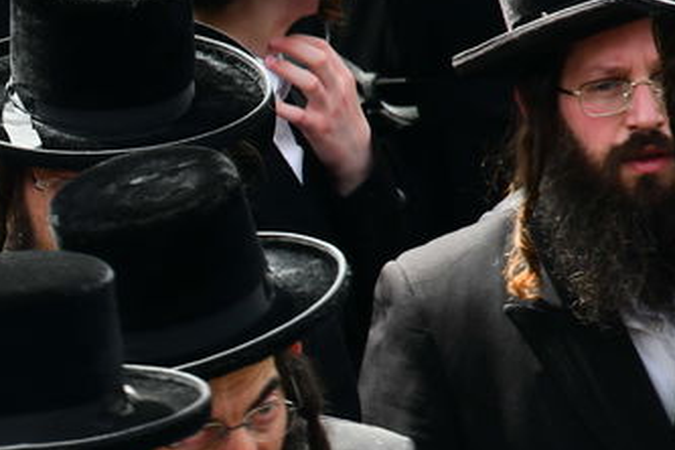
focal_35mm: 1263
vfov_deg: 1.1
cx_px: -300
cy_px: 398
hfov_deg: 1.6
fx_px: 23679
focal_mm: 300
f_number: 8
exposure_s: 1/160
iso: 125
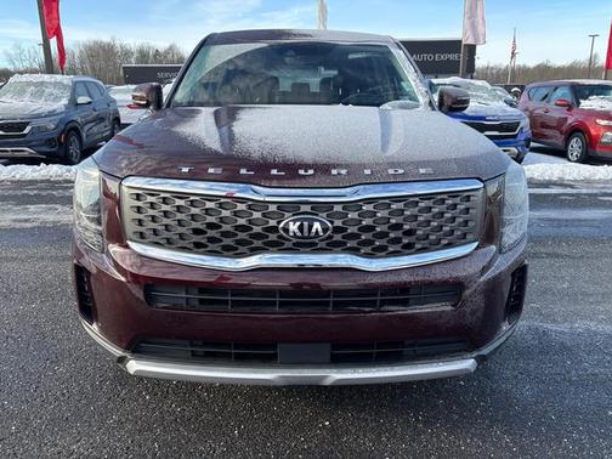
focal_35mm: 26
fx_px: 460
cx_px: 306
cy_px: 230
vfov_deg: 53.1
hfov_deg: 67.3
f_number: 1.6
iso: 50
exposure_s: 1/544
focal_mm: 5.96
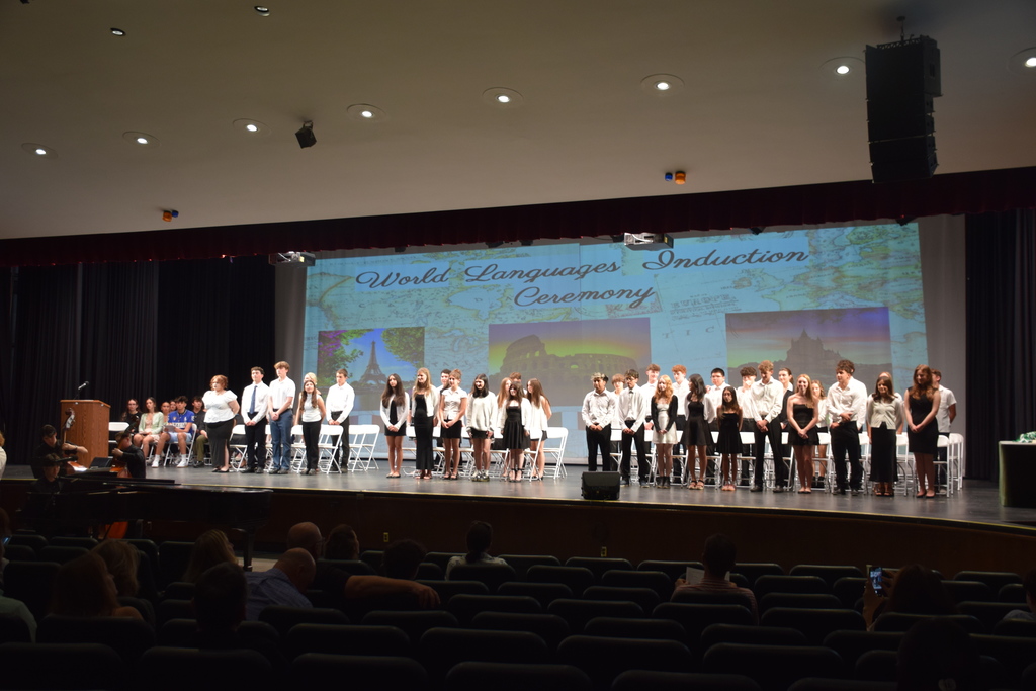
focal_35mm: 40
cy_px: 346
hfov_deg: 47.9
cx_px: 518
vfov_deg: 33.0
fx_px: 1166
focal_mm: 27
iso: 500
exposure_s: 1/60
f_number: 4
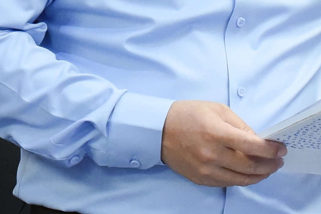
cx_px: 180
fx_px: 4148
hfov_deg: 4.4
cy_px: -79
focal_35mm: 465
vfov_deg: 3.0
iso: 4000
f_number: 2.8
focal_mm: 80
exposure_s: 1/250
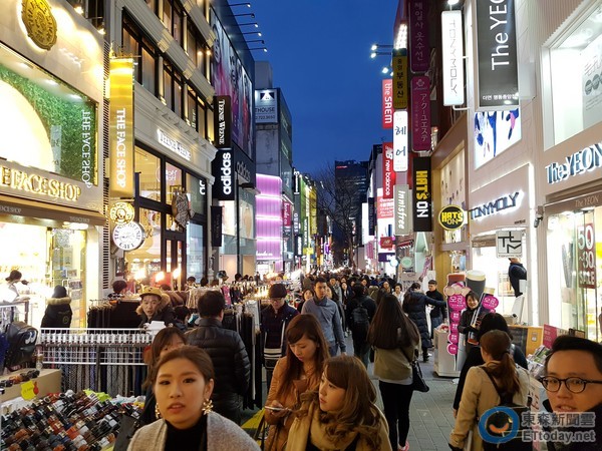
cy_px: 226
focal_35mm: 26
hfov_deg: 67.3
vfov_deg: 53.1
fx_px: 452
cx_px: 301
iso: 250
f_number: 1.7
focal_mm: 4.2
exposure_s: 1/120
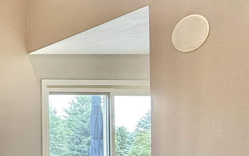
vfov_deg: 24.6
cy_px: 118
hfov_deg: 23.3
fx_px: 353
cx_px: -184
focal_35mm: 52
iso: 200
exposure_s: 1/60
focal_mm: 2.22
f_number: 2.2
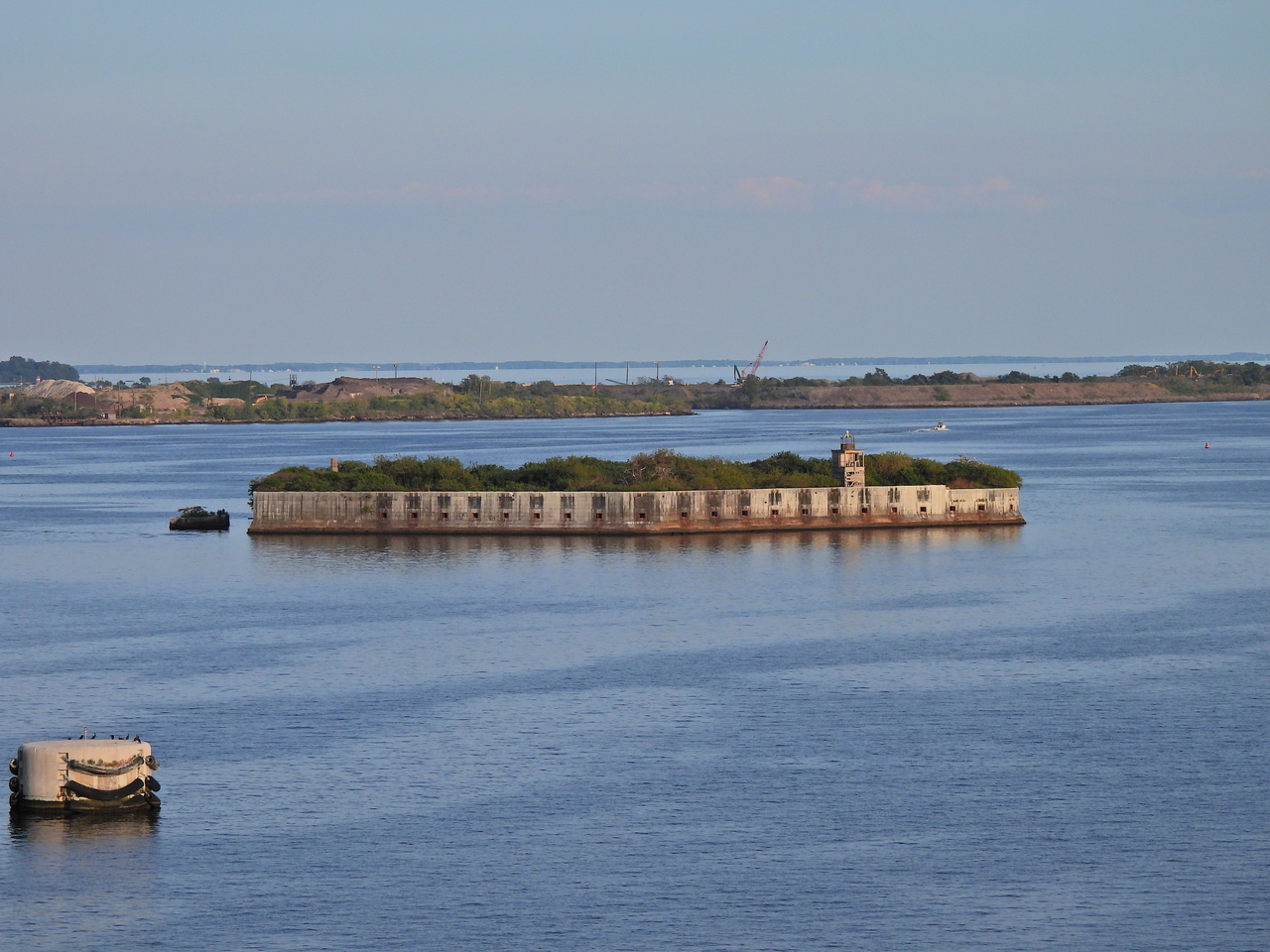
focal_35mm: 170
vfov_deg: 8.7
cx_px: 635
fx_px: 6237
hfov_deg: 11.6
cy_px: 476
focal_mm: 30.3
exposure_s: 1/1000
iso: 100
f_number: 4.5
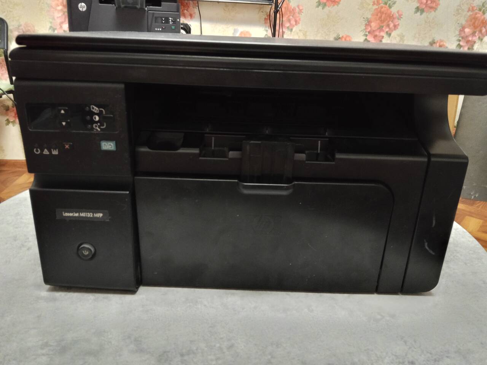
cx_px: 244
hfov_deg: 65.3
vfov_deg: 51.4
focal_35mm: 27
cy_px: 182
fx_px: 380
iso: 1600
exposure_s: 1/20
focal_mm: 3.98
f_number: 1.8
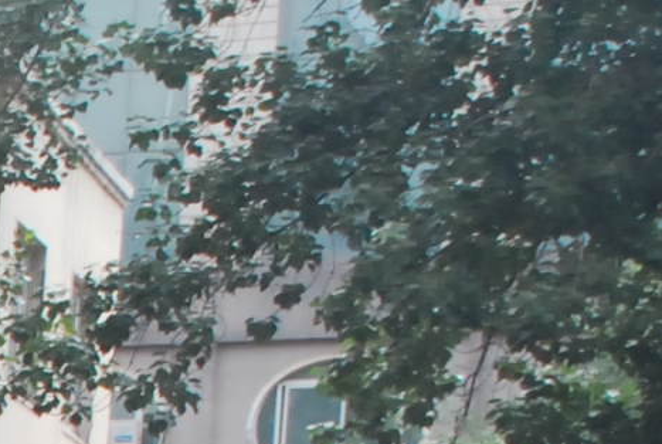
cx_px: -1152
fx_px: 4457
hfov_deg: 7.7
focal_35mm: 242
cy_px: 1254
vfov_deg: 5.4
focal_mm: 26
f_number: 9
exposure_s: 1/320
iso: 800
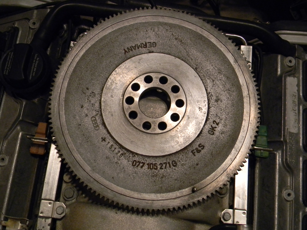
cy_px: 115
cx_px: 154
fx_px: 319
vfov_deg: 39.7
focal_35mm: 36
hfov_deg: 51.4
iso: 400
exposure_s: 1/17.8
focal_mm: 6.4
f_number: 3.7
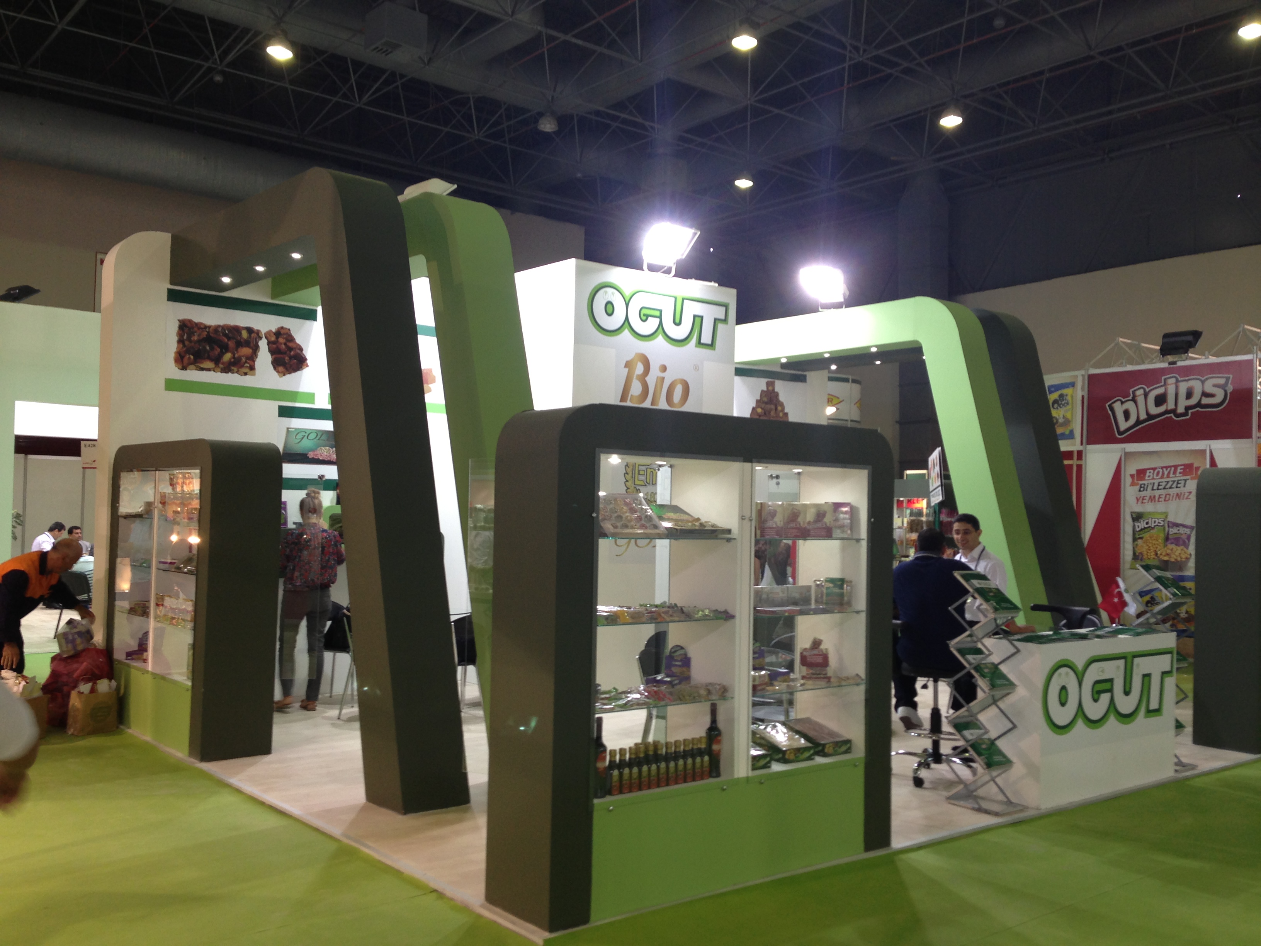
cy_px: 473
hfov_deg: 55.4
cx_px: 630
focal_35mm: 33
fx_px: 1202
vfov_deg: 42.9
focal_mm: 4.13
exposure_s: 1/20
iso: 50
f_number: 2.4
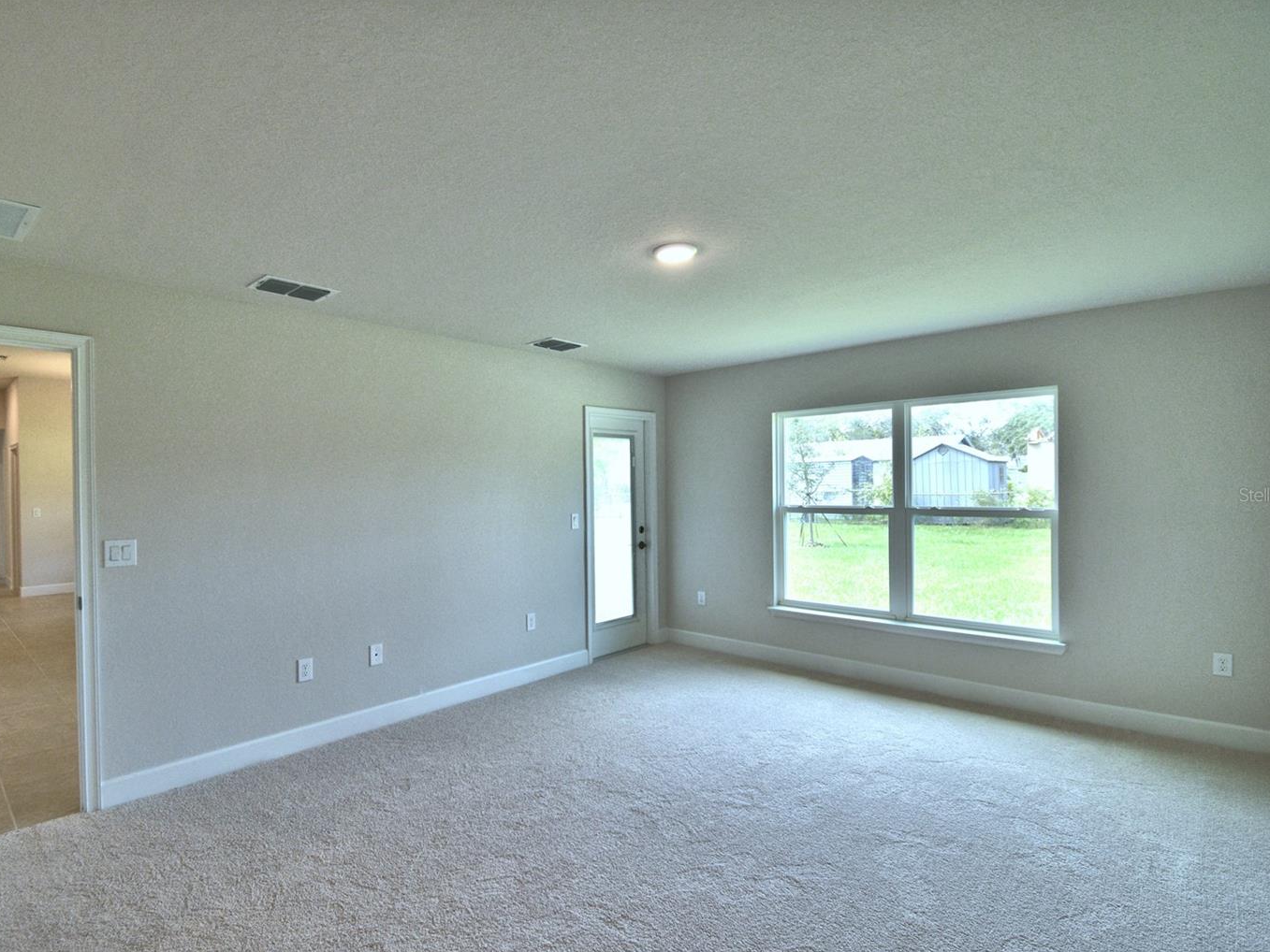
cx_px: 574
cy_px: 495
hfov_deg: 90.8
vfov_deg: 74.7
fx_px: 624
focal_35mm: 17
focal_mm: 10
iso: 220
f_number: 4.5
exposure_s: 1/125
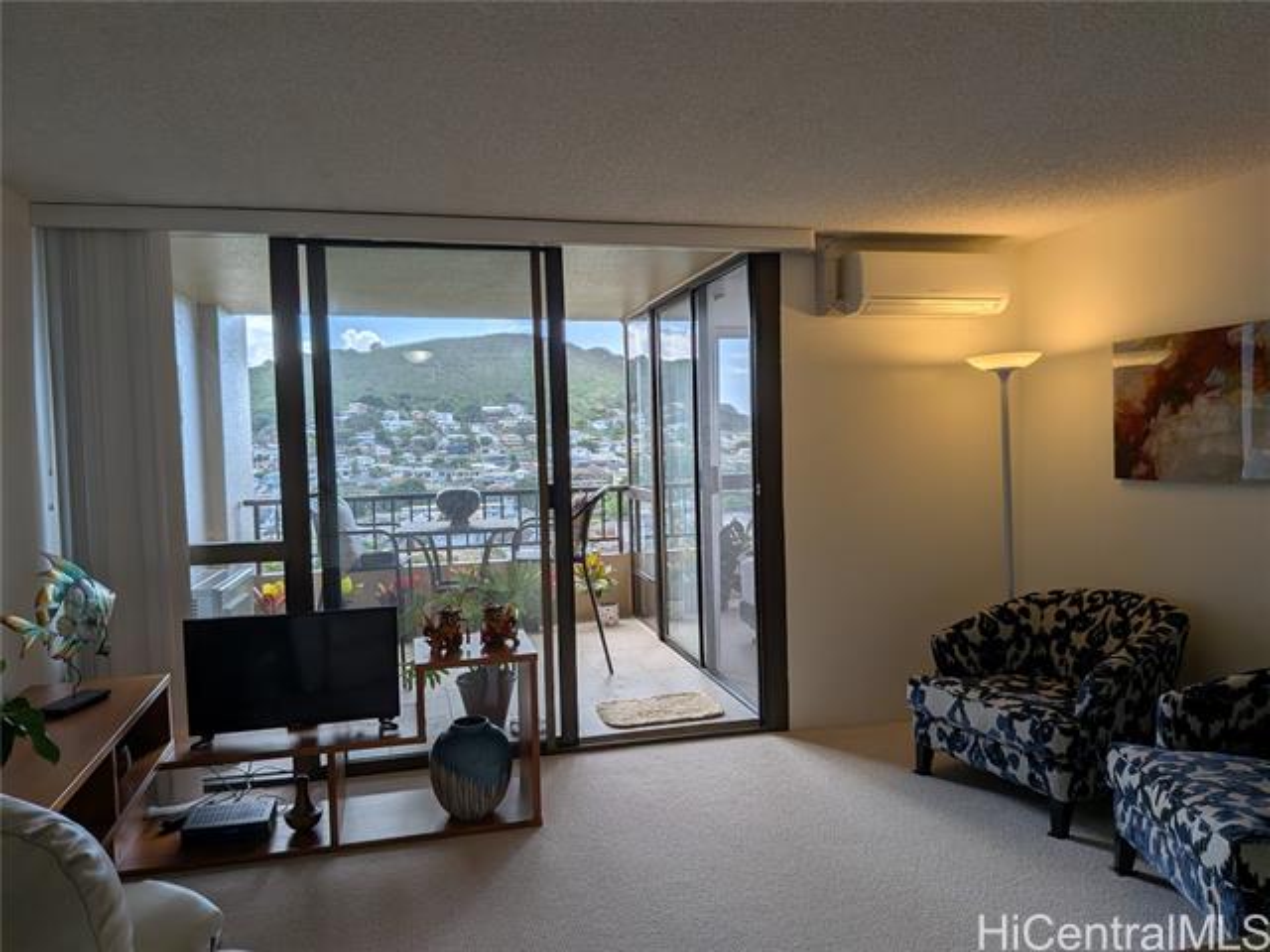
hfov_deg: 71.6
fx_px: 881
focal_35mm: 24
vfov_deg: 56.8
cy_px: 476
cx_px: 635
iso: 44
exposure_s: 1/2463
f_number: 1.7
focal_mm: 4.53
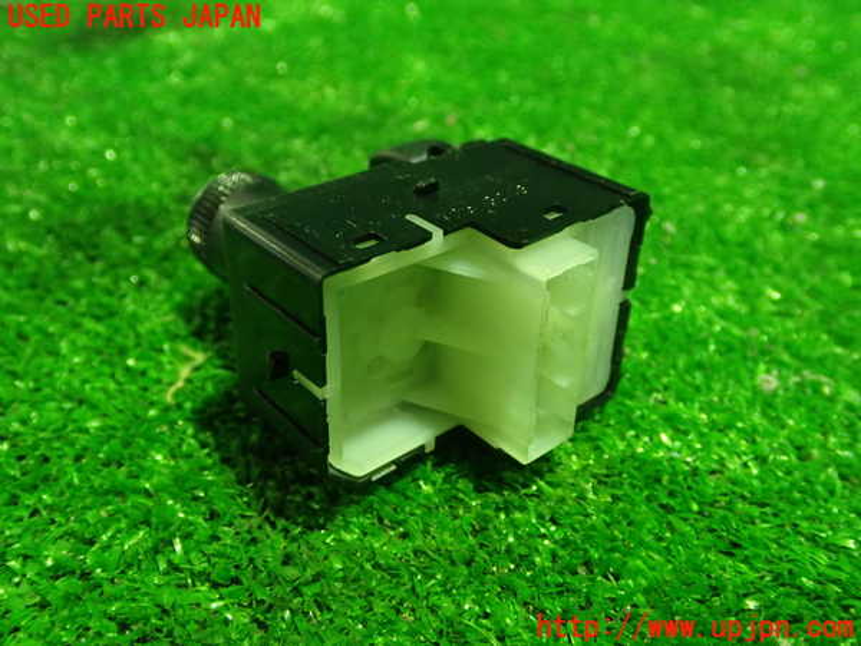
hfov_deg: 51.4
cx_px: 430
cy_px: 323
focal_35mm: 36
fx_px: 895
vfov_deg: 39.7
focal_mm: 6.37
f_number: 2.5
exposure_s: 1/15
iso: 800
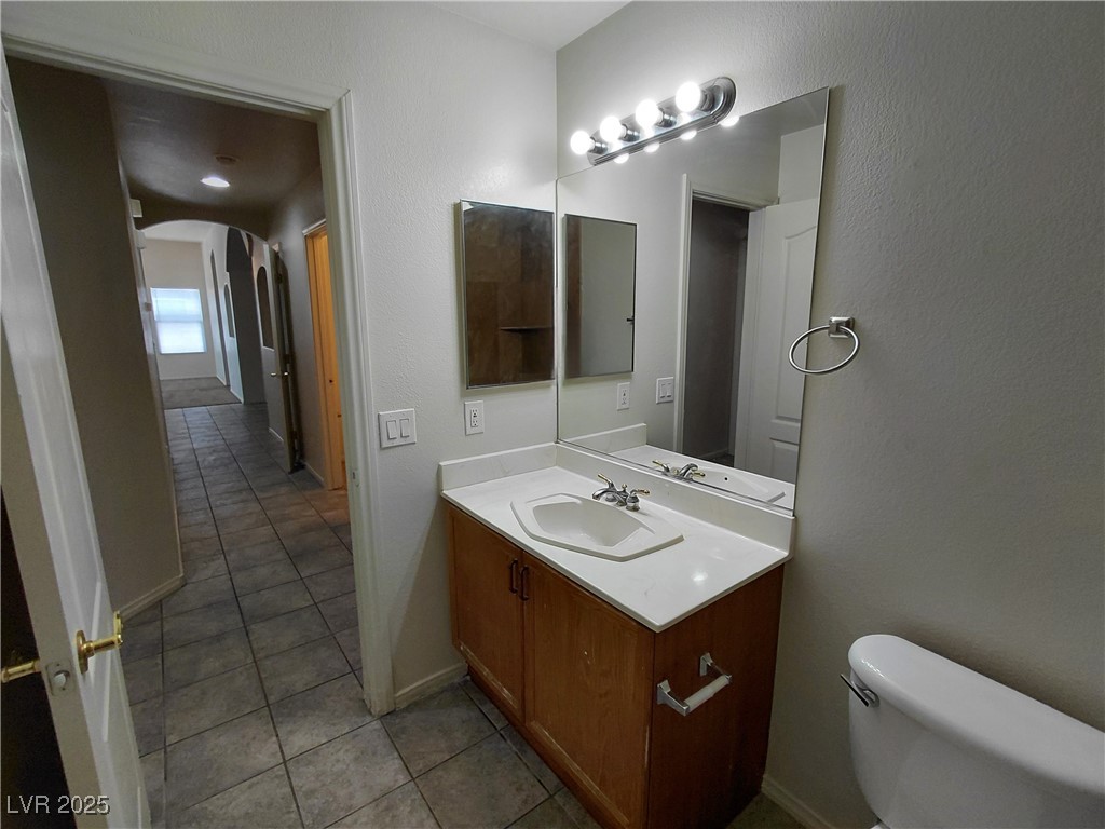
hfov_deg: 94.5
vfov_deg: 78.1
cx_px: 552
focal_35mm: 16
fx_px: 511
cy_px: 414
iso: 40
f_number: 2.2
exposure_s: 1/60.2
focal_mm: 1.64
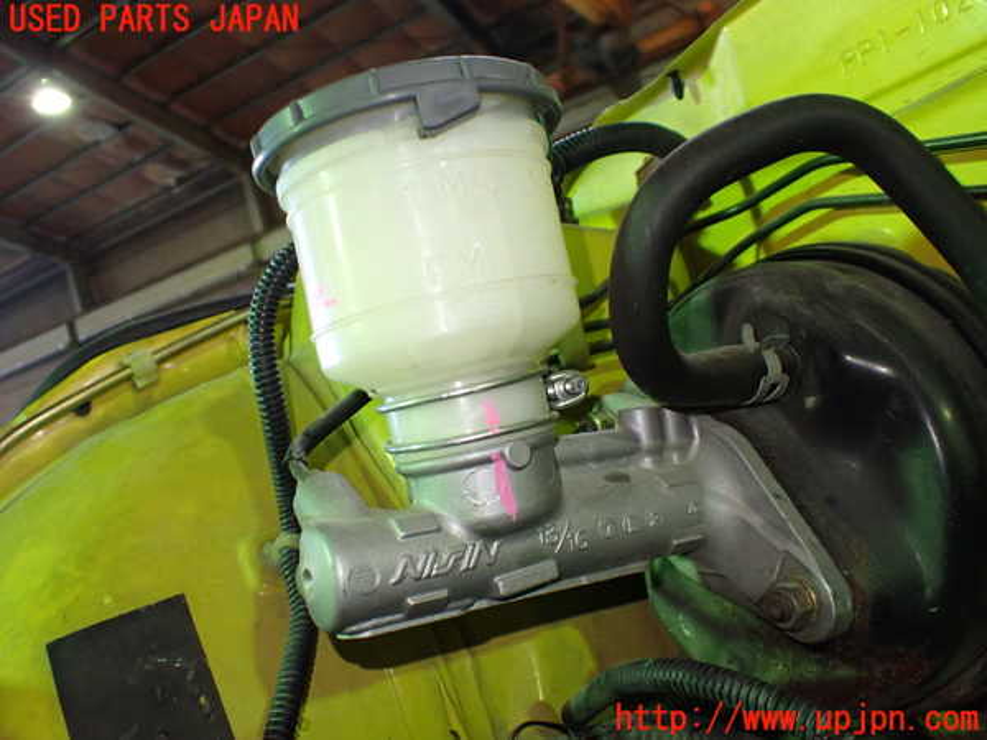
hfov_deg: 60.0
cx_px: 494
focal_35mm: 30
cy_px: 370
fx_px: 855
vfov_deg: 46.8
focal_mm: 5.4
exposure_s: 1/100
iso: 800
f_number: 2.3
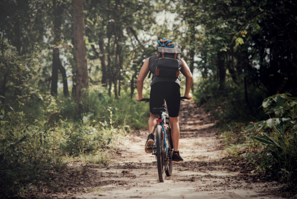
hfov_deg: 17.1
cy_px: 100
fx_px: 991
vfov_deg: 11.4
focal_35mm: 120
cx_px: 148
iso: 200
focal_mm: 120
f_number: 4
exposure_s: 1/500
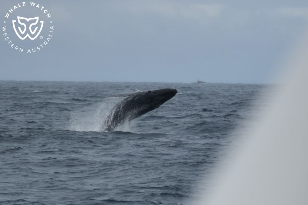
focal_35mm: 280
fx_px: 2395
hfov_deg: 7.4
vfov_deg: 4.9
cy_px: 102
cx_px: 154
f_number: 5.6
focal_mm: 280
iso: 560
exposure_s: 1/8000
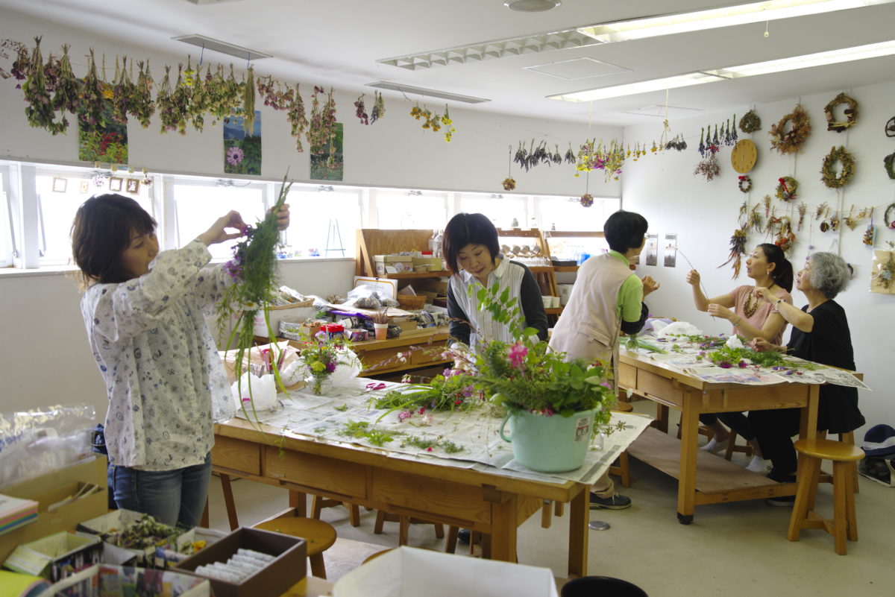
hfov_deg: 65.5
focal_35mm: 28
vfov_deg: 46.4
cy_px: 298
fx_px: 696
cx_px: 448
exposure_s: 1/80
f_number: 4
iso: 500
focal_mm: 28
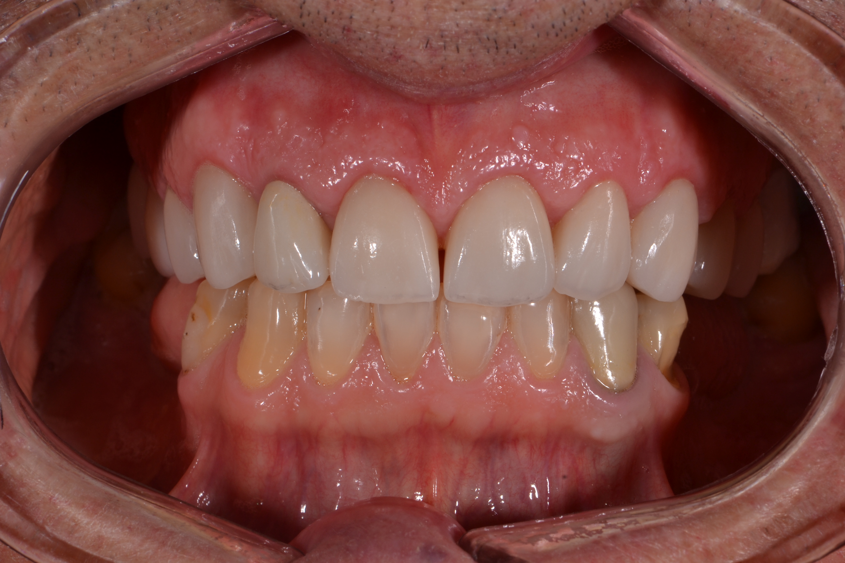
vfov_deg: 8.7
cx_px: 422
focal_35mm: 158
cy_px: 282
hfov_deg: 13.0
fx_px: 3697
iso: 100
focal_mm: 105
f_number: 25
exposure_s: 1/100
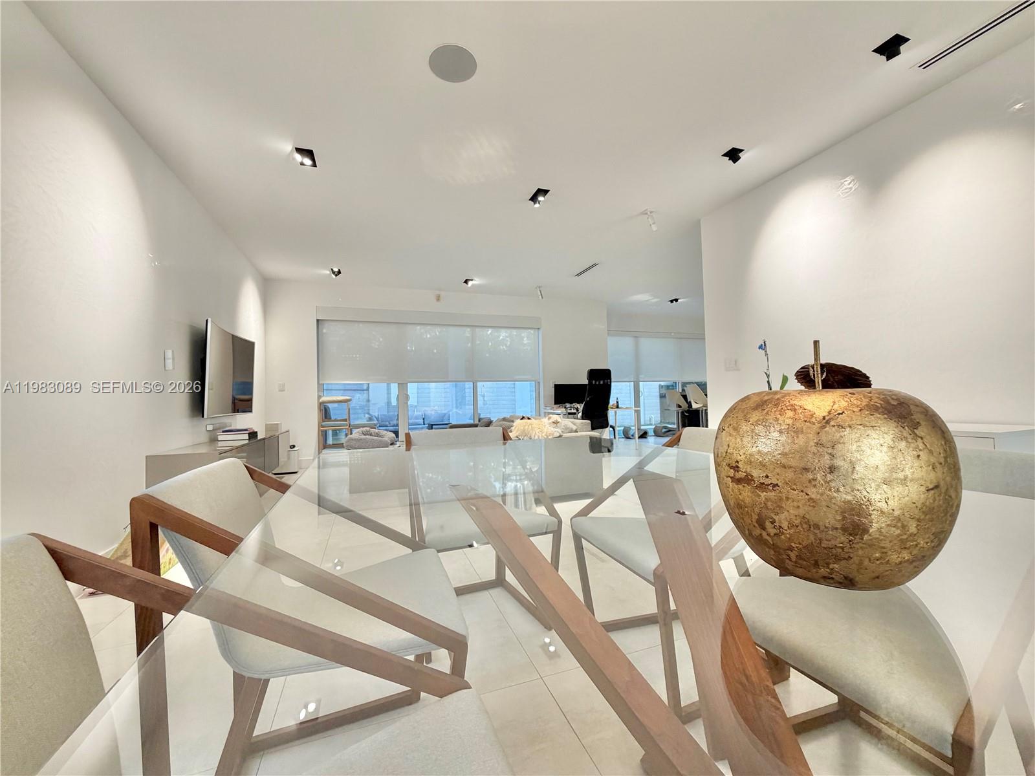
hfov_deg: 102.1
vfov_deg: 85.7
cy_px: 388
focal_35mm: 14
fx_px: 419
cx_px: 518
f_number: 2.2
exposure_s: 1/120
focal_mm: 2.22
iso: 200
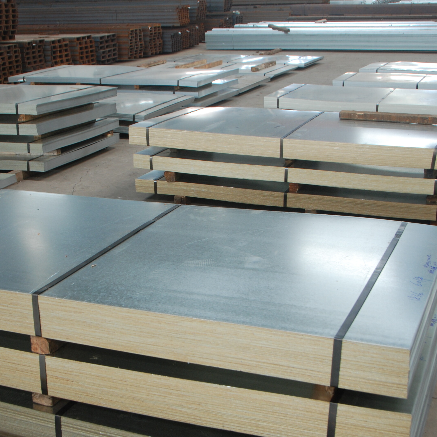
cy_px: 228
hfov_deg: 33.2
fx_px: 728
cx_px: 166
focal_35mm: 51
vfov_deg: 33.4
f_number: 6.3
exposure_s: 1/2.5
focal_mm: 22
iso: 200
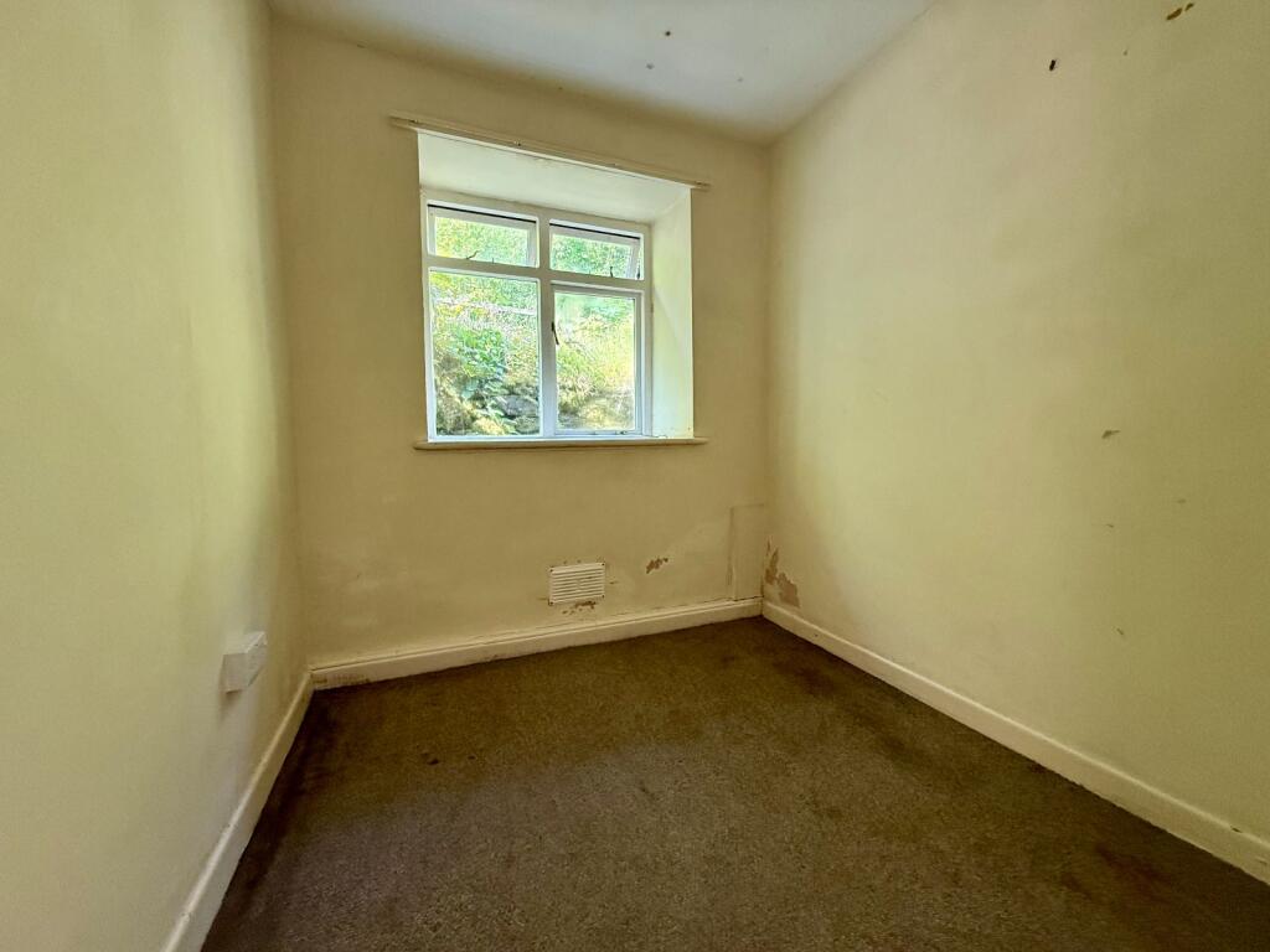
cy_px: 476
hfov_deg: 102.1
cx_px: 635
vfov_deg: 85.7
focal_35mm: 14
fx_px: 514
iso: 250
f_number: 2.2
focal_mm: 2.22
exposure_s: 1/99
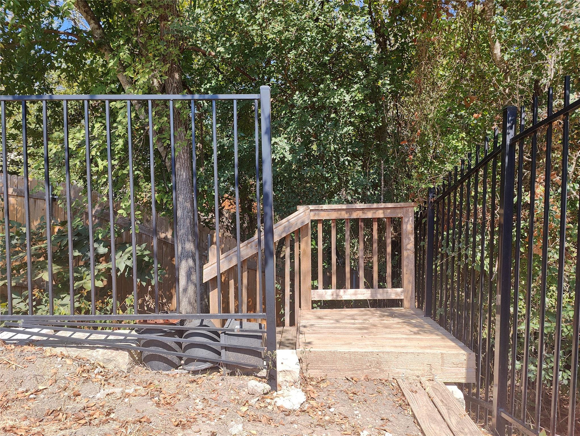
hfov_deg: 73.9
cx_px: 290
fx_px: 386
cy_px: 218
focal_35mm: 23
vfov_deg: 59.0
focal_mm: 6.06
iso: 50
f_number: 1.8
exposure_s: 1/1305
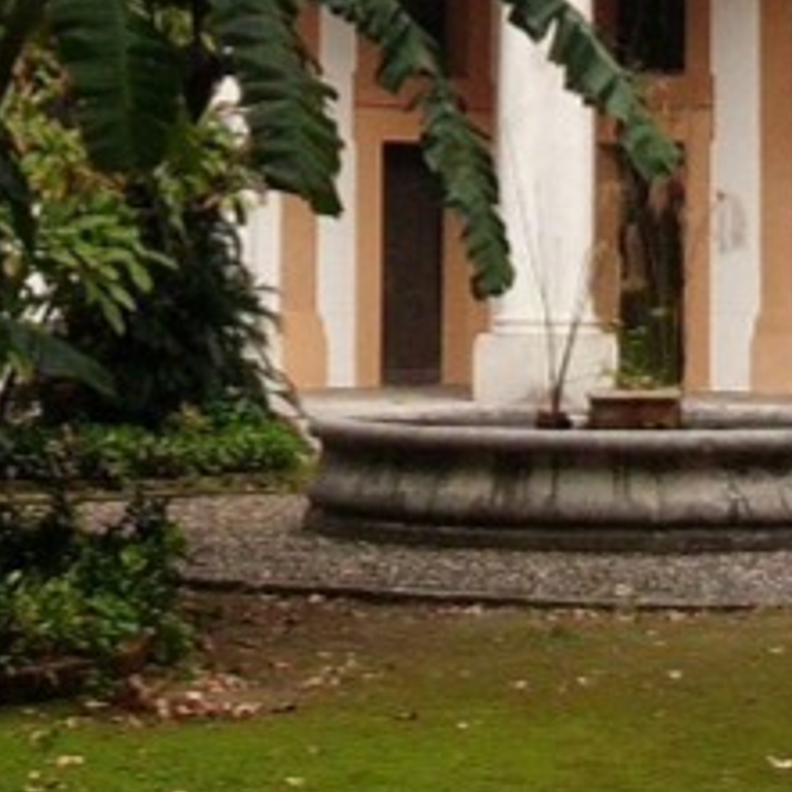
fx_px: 3805
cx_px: 181
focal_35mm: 147
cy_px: -367
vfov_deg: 11.4
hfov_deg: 11.8
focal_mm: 6.3
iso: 200
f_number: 2.9
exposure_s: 1/500
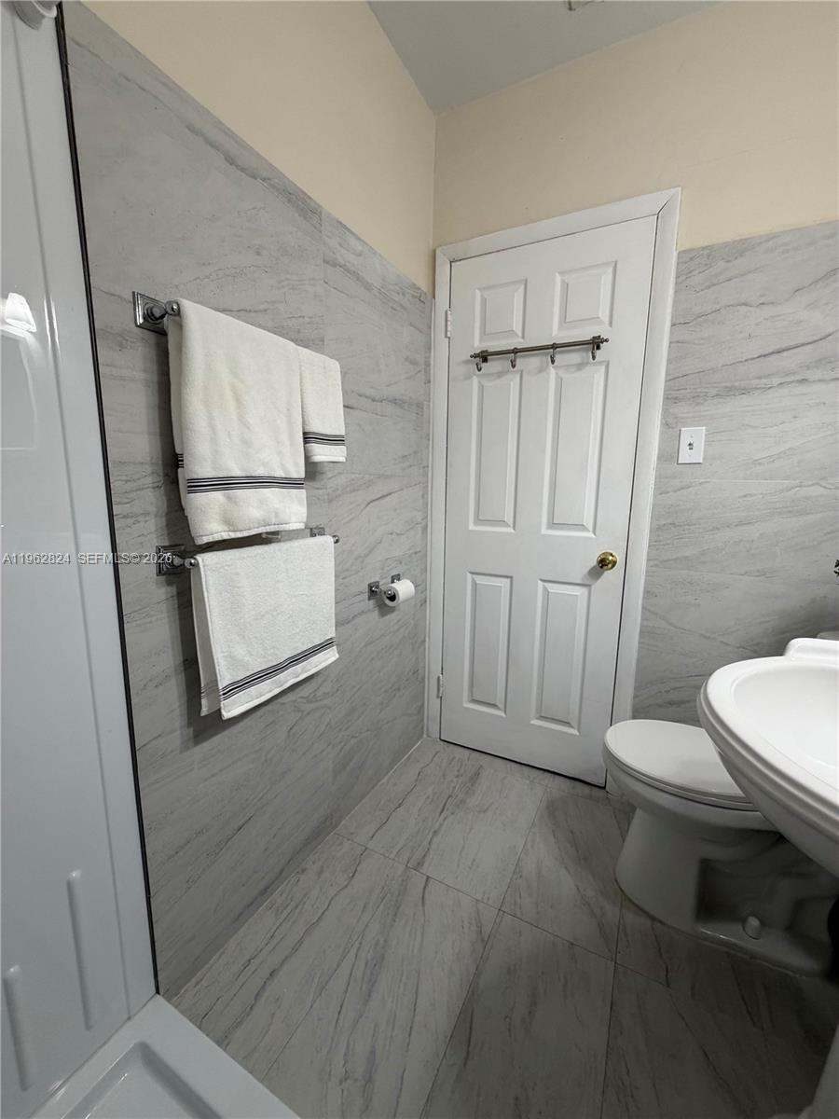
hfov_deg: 85.7
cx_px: 420
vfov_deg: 102.1
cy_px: 560
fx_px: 452
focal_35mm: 14
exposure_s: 1/120
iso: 200
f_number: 2.2
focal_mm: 2.22
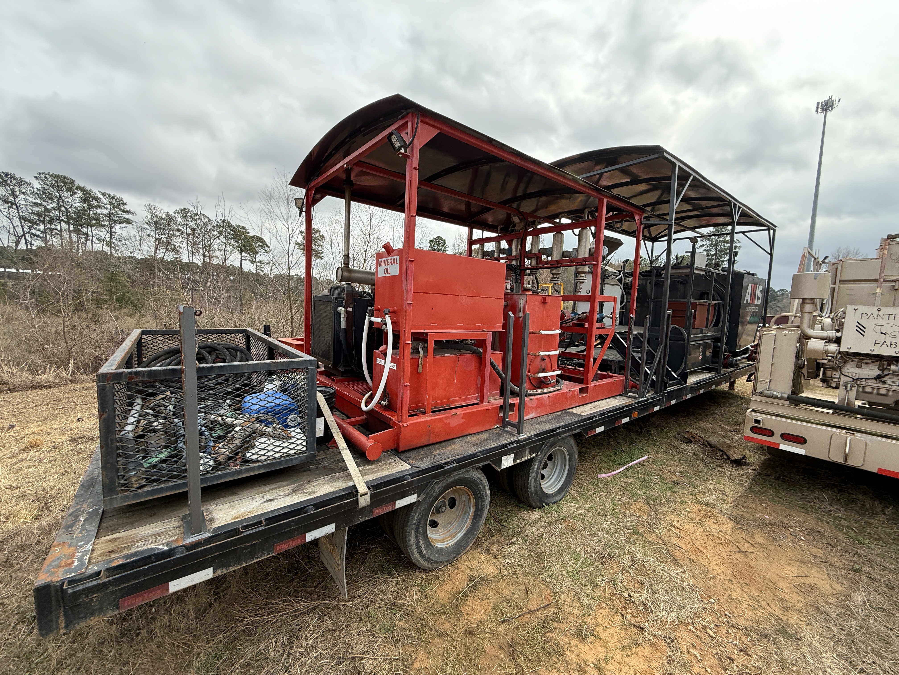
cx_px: 450
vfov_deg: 85.7
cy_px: 338
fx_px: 364
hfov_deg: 102.1
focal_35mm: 14
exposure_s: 1/455
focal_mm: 2.22
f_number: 2.2
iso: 64
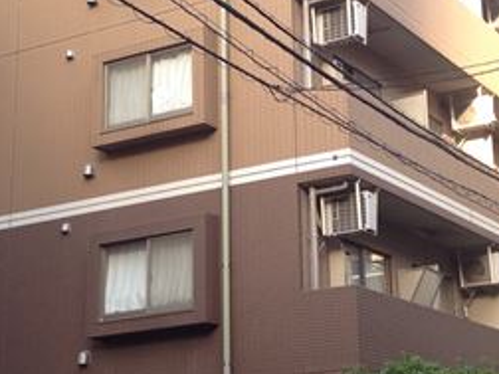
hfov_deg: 22.0
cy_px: 144
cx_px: 309
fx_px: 1283
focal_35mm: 89
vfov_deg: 16.6
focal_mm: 4.28
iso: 50
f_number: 2.4
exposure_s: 1/127
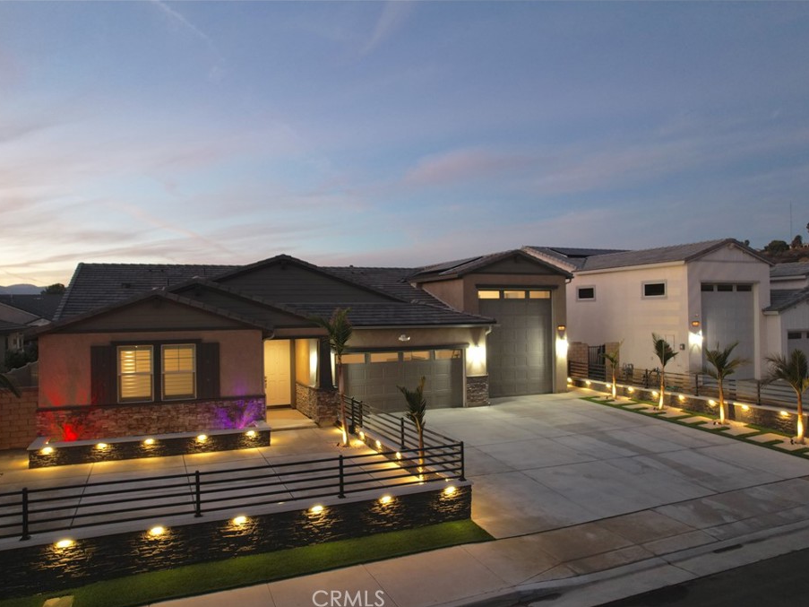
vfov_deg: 56.8
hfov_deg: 71.6
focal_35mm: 24
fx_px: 561
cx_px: 395
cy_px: 305
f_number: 2.8
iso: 310
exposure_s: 1/15
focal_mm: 8.38
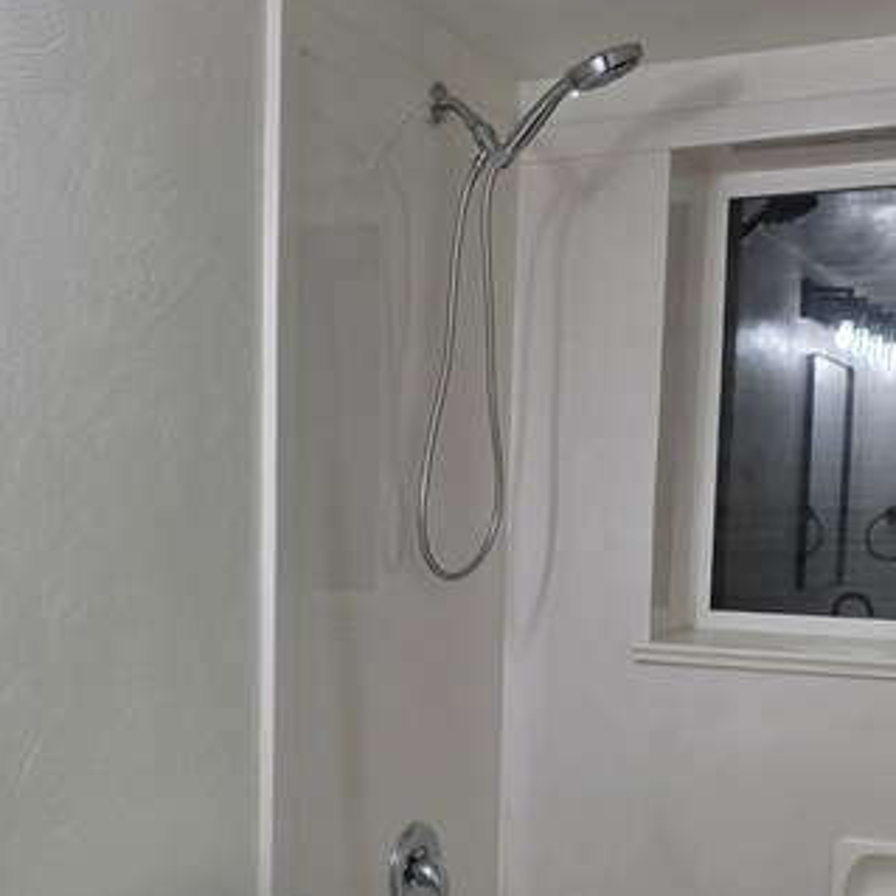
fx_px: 1435
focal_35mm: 49
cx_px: 447
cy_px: 663
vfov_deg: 34.0
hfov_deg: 34.7
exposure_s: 1/120
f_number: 1.7
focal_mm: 6.3
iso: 50
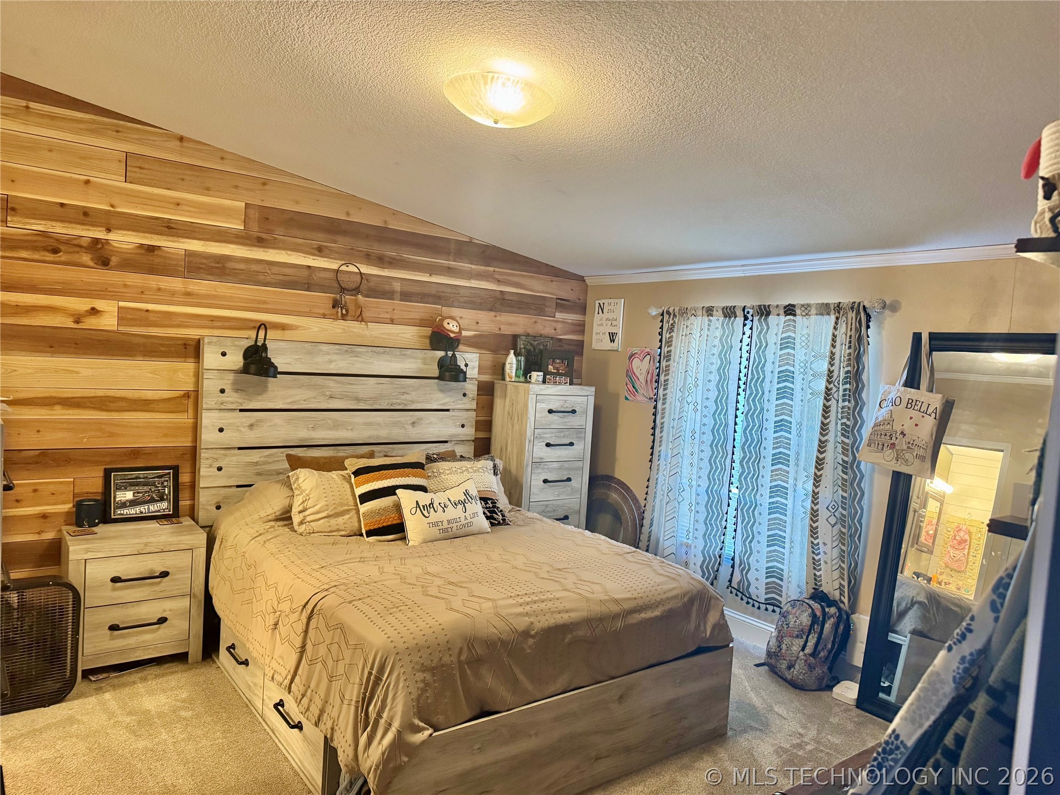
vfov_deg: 56.8
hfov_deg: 71.6
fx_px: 735
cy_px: 398
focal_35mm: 24
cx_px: 530
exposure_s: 1/60
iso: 500
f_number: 1.78
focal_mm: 6.76
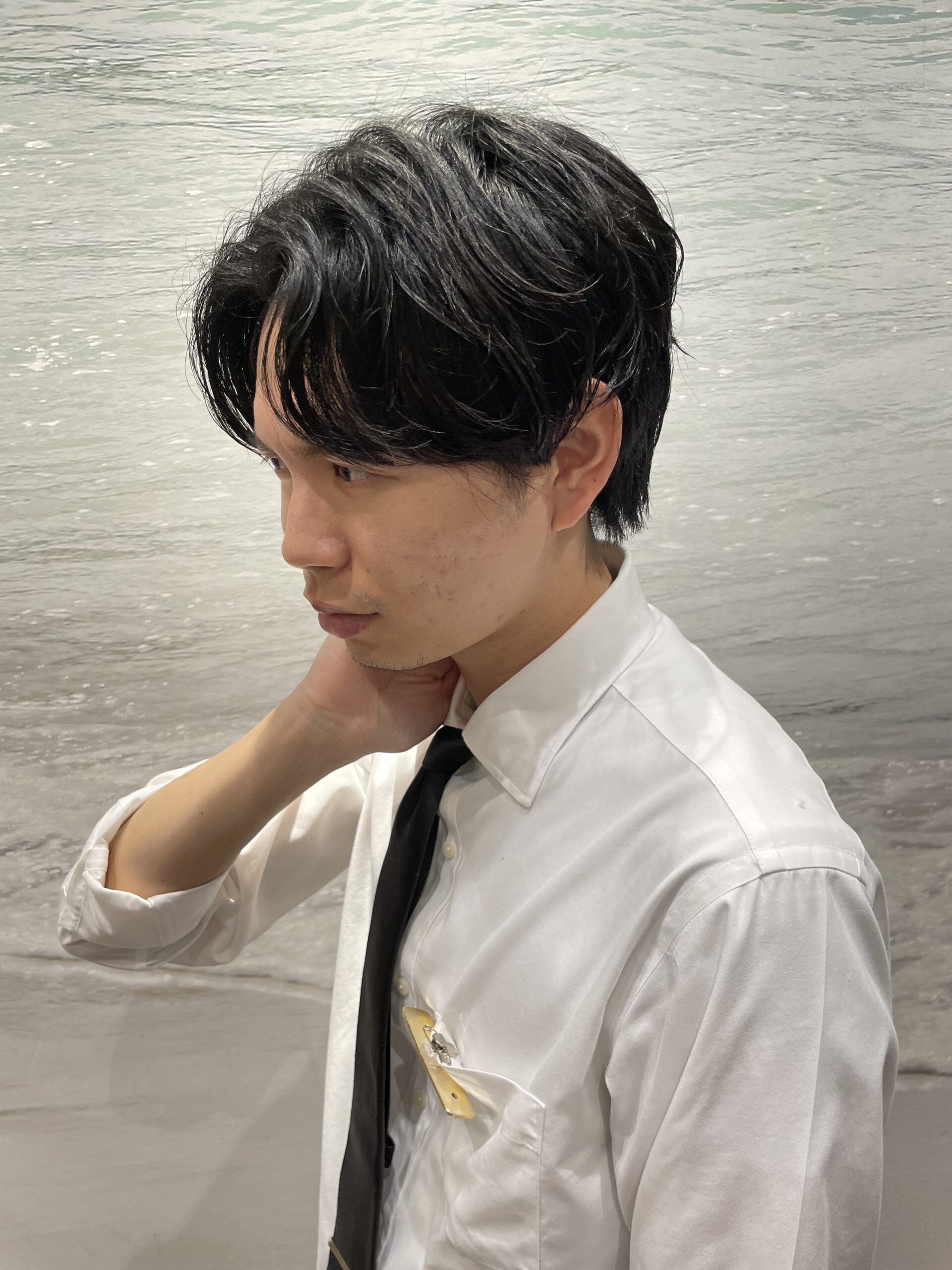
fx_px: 953
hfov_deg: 53.1
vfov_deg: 67.3
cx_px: 476
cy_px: 635
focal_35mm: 26
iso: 80
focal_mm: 4.2
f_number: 1.6
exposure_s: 1/100
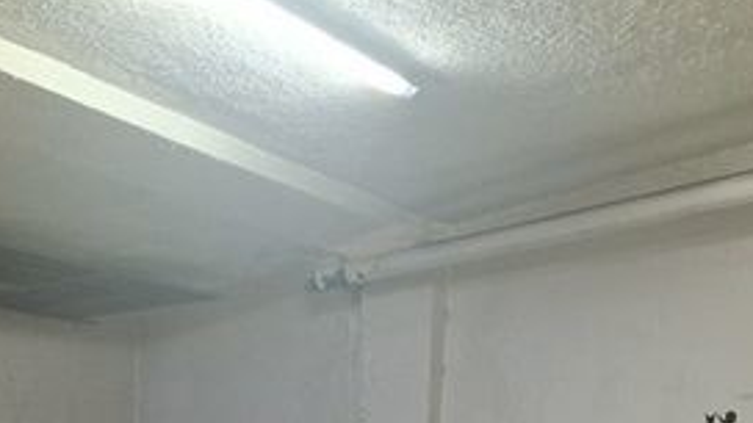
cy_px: 603
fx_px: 1178
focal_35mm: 59
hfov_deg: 33.9
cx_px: 105
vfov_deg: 18.4
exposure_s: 1/24
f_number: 1.8
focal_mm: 5.54
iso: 640
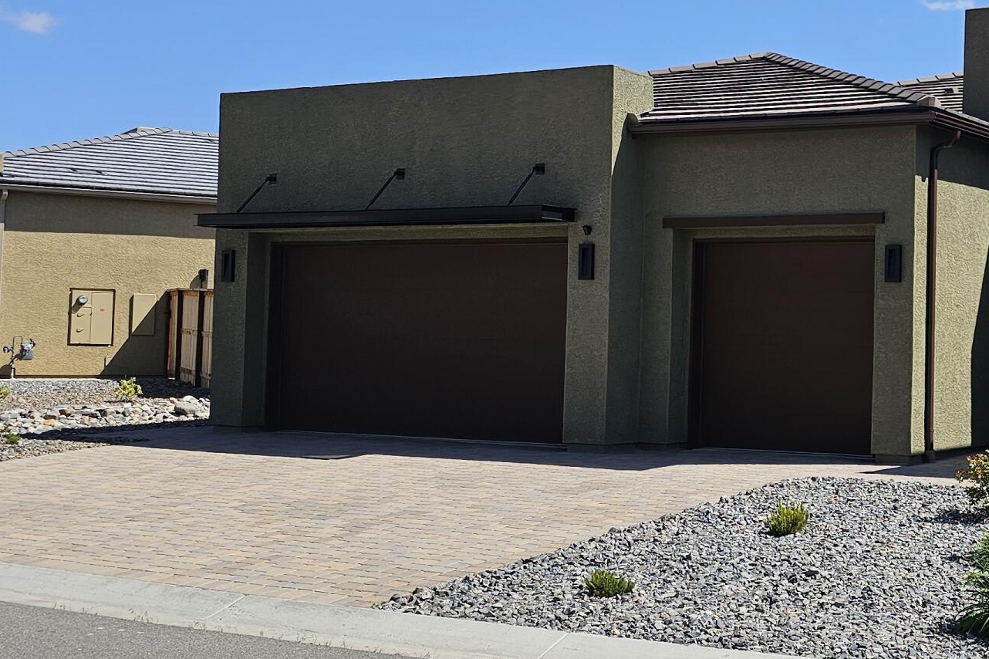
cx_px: 920
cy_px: 272
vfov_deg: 24.1
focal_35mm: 56
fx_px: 1538
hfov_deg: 33.5
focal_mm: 6.3
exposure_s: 1/796
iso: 10
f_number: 1.7
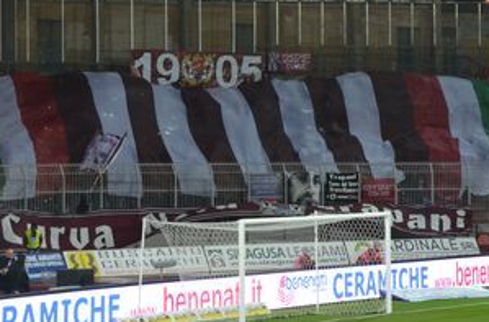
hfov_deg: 10.9
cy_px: 114
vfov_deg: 7.2
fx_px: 2558
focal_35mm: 189
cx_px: 322
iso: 720
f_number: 5.3
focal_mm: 66
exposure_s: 1/60
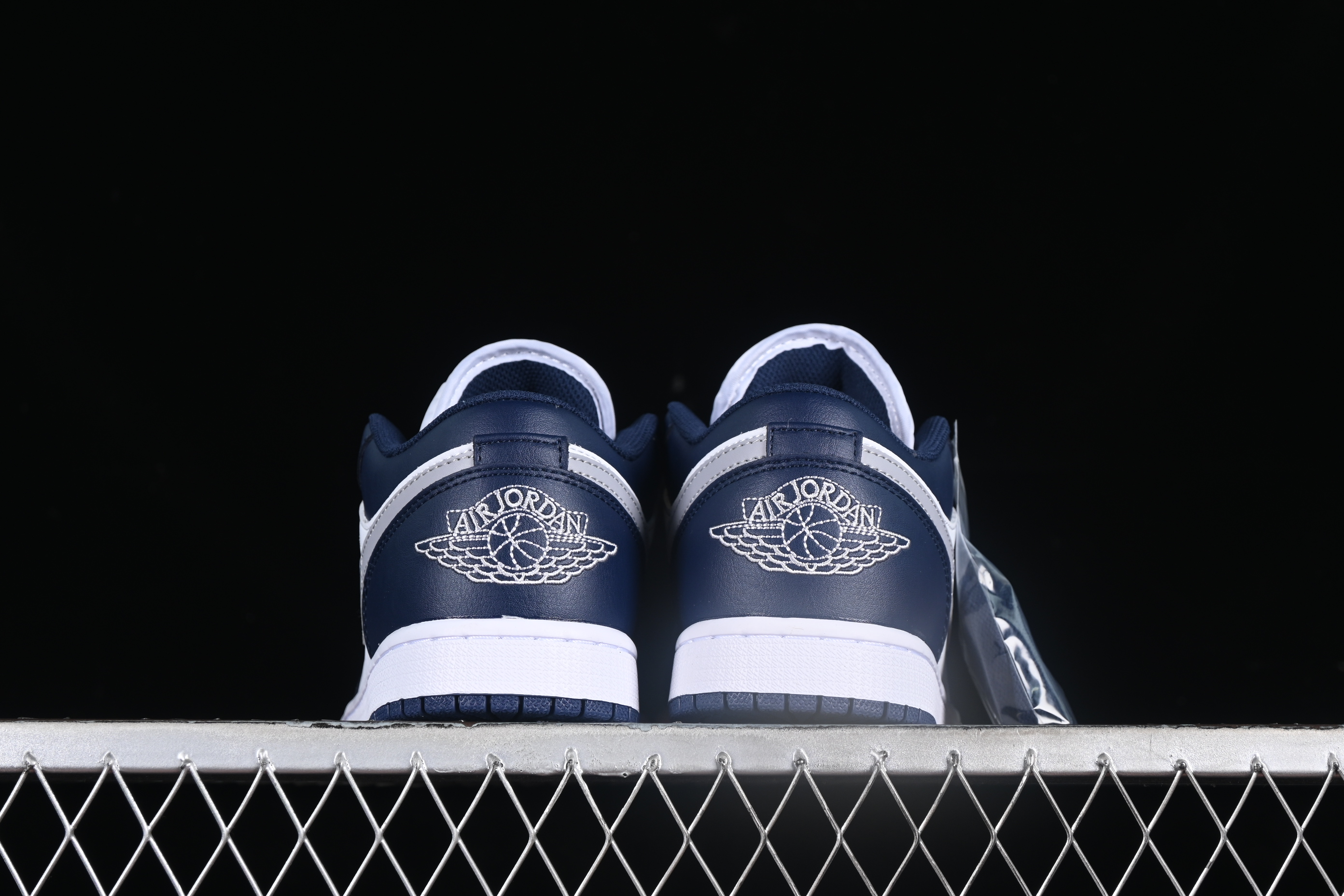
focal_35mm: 75
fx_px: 2800
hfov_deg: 27.0
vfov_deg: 18.2
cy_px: 448
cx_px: 672
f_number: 6.3
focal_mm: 50
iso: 160
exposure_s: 1/60
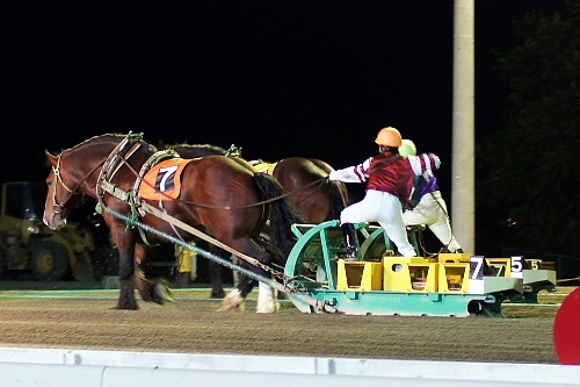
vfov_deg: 29.8
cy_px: 194
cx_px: 290
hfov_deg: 43.6
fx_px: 725
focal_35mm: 45
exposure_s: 1/50
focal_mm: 30
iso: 250
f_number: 2
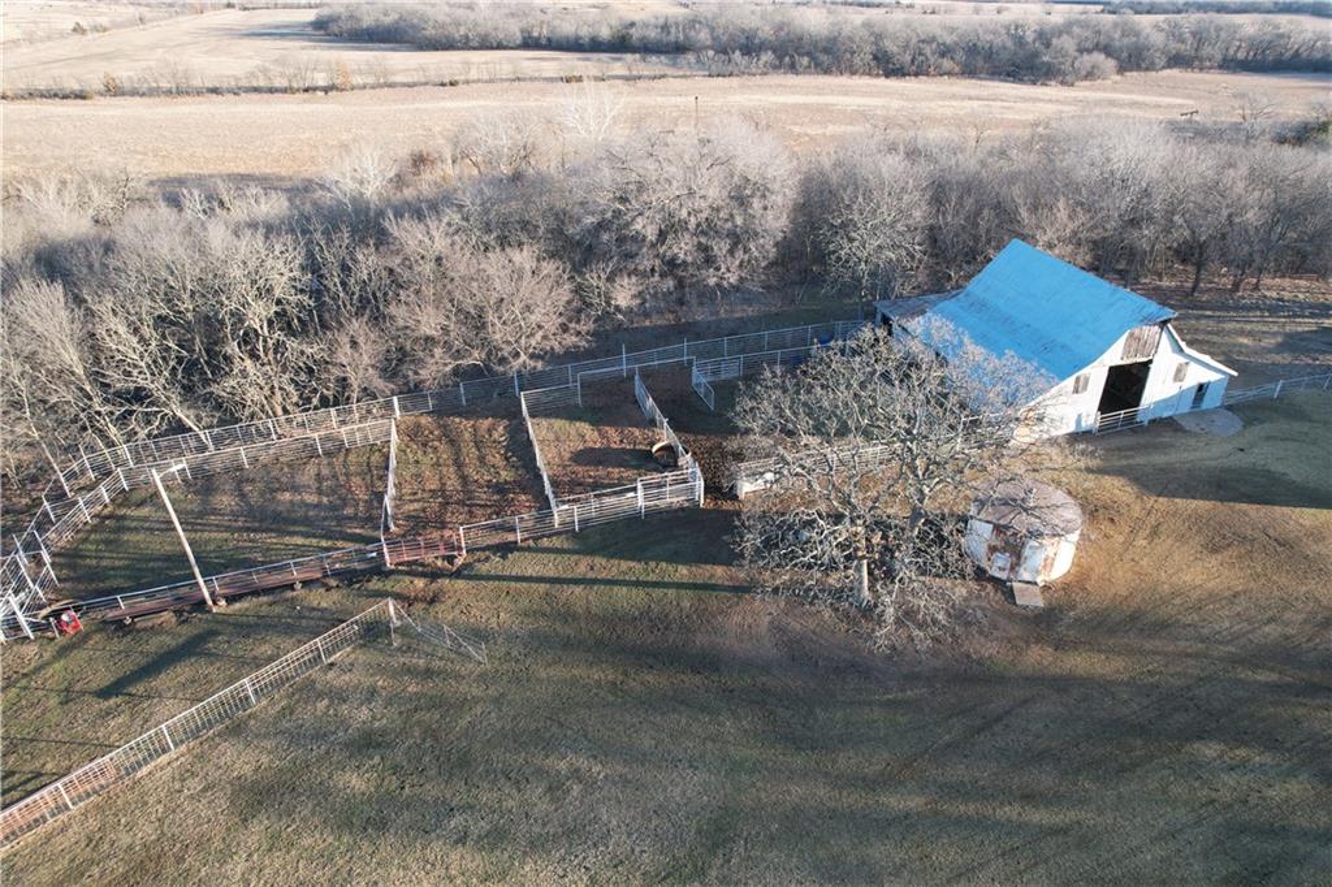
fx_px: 814
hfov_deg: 78.6
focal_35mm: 22
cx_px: 666
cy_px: 444
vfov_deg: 57.2
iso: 150
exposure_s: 1/320
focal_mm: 8.38
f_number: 2.8
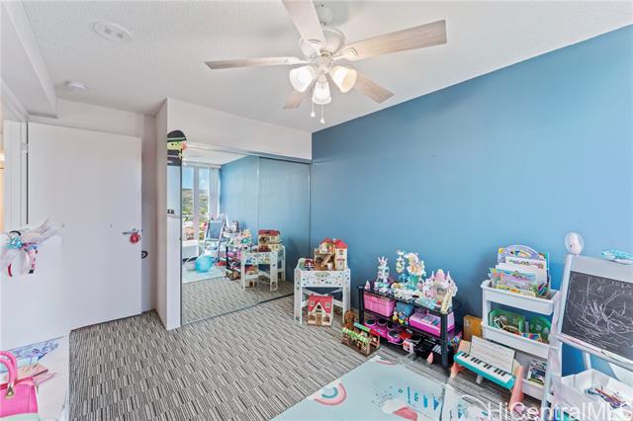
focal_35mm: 15
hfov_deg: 101.9
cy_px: 210
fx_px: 257
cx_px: 316
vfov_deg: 78.8
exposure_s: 1/2
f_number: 9
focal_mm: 14.6
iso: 200
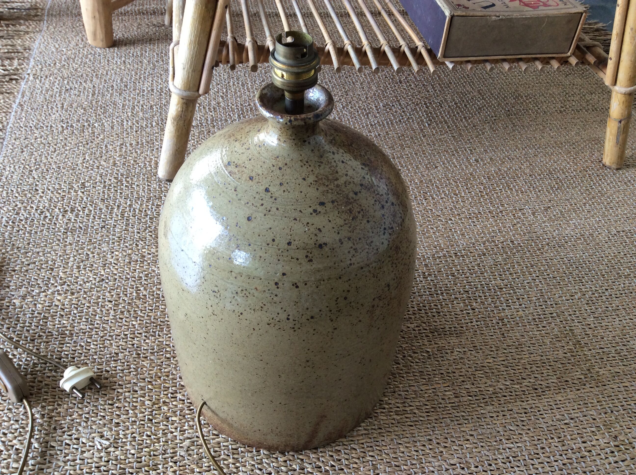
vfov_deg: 44.1
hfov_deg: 56.9
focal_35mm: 32
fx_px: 587
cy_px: 238
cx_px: 318
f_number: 2.4
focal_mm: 3.3
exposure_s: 1/25
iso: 40
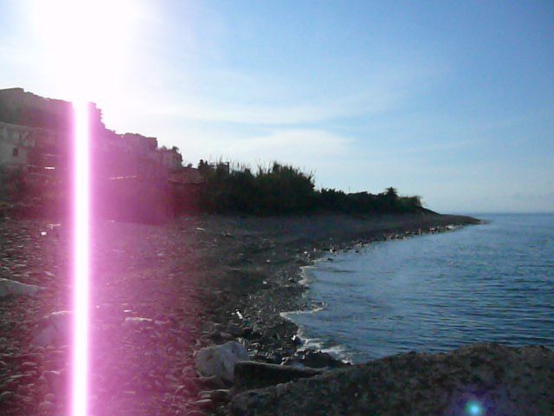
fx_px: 560
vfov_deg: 40.7
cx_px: 277
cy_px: 208
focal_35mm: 35
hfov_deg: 52.6
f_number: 5
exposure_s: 1/10000
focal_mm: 5.2
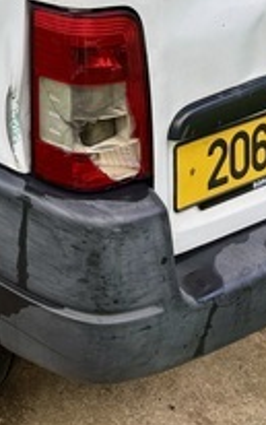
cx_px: -132
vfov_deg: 24.4
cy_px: -126
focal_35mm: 74
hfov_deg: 16.2
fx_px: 857
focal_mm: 6.76
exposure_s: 1/654
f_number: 1.78
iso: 80
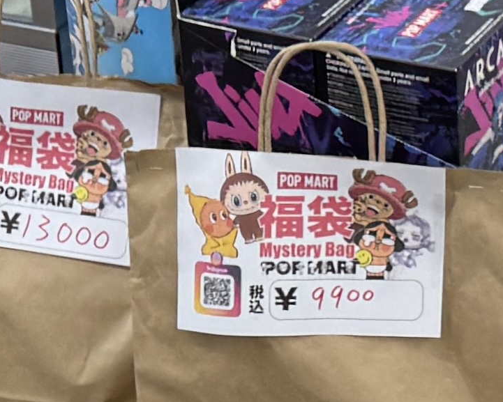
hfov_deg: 26.6
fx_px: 968
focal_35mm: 65
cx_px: -66
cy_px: 174
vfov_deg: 23.5
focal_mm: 6.76
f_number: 1.78
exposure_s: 1/100
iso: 125
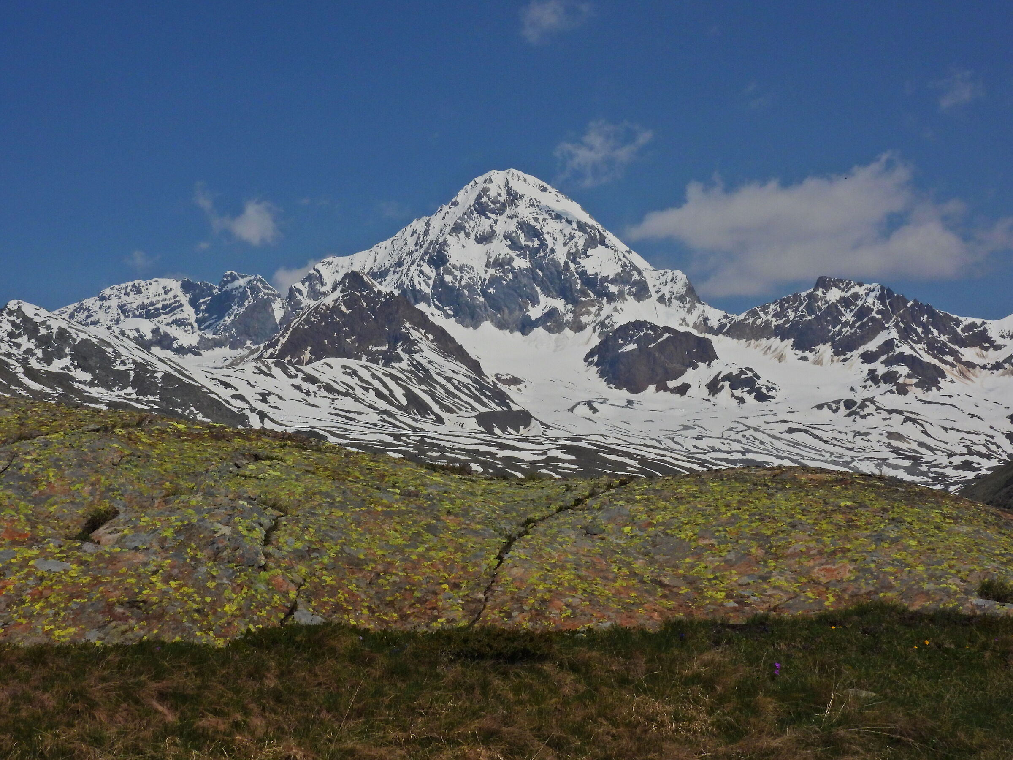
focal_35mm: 80
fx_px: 2341
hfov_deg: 24.4
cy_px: 380
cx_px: 506
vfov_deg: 18.4
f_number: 6.3
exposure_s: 1/1600
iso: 200
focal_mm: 14.3
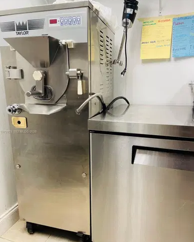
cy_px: 132
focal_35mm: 28
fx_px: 201
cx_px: 96
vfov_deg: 62.1
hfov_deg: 51.6
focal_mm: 4.2
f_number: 1.6
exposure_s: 1/60
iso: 80
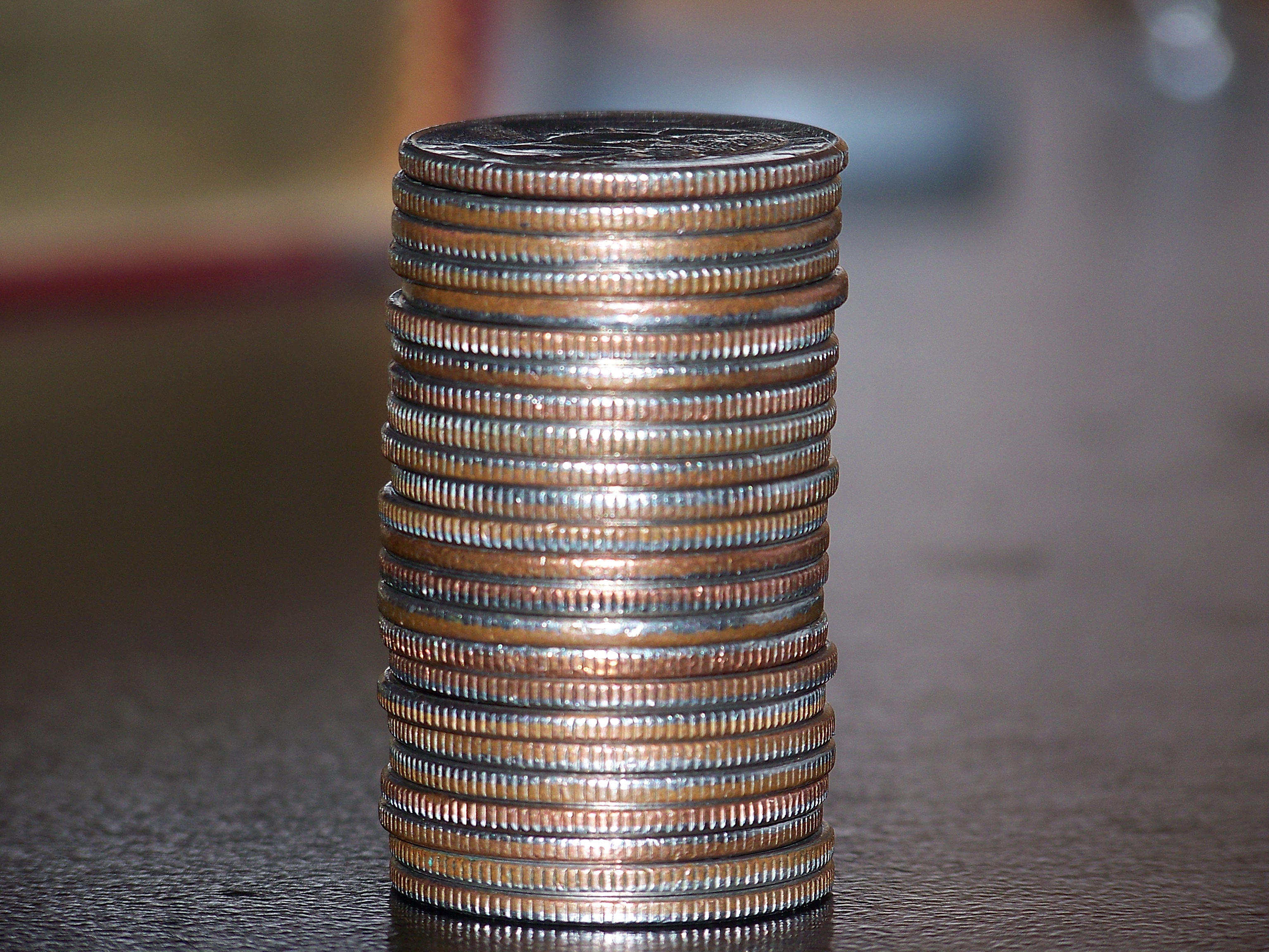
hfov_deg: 4.6
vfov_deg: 3.4
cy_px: 476
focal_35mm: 432
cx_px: 634
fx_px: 15837
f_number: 4.8
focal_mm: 70.2
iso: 64
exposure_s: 1/50
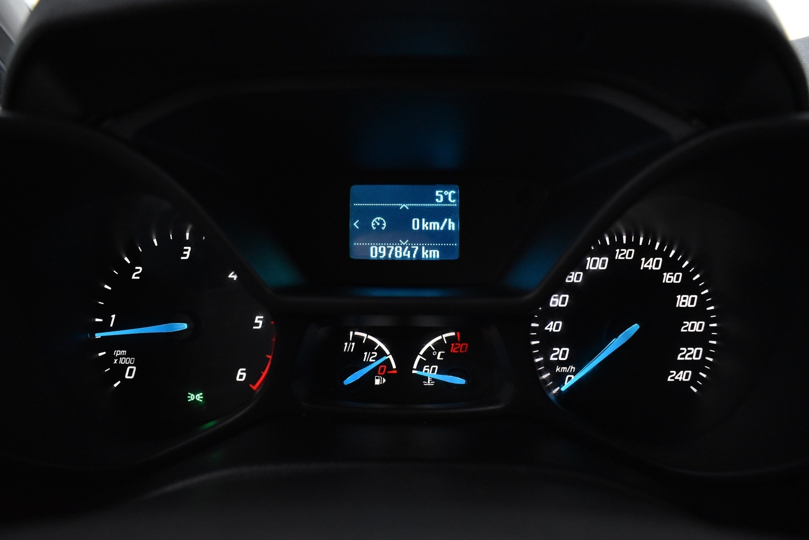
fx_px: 607
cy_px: 270
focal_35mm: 27
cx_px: 404
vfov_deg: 47.9
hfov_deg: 67.4
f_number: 4
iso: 3200
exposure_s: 1/60
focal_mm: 18
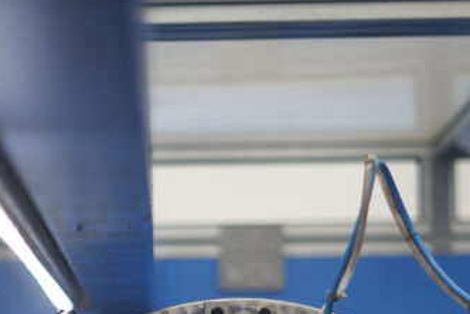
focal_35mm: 154
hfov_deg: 13.3
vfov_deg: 8.7
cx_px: 130
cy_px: 452
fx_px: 2012
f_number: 1.8
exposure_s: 1/160
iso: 200
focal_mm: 50
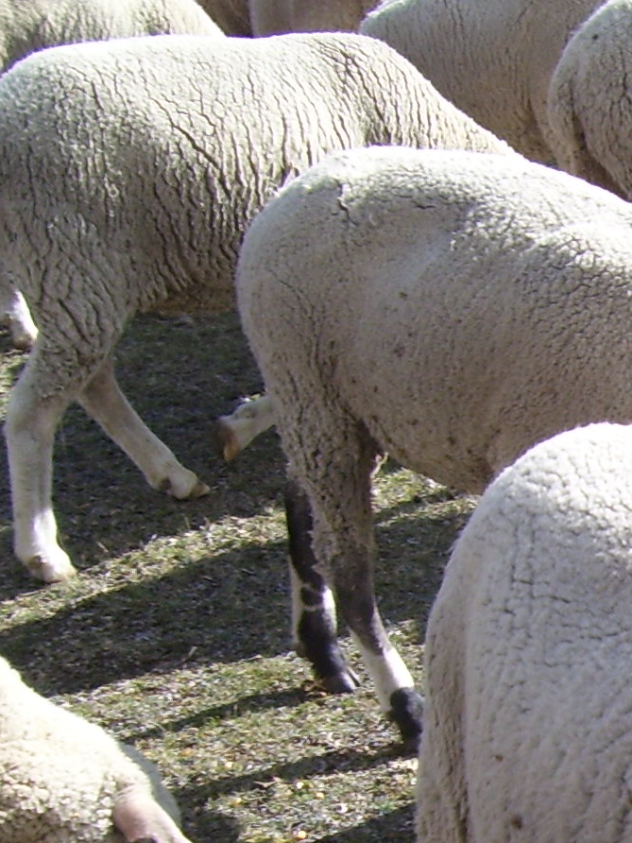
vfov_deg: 20.5
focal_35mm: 93
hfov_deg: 14.5
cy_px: 804
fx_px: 2264
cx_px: 1030
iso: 80
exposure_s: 1/250
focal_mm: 6
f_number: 4.8
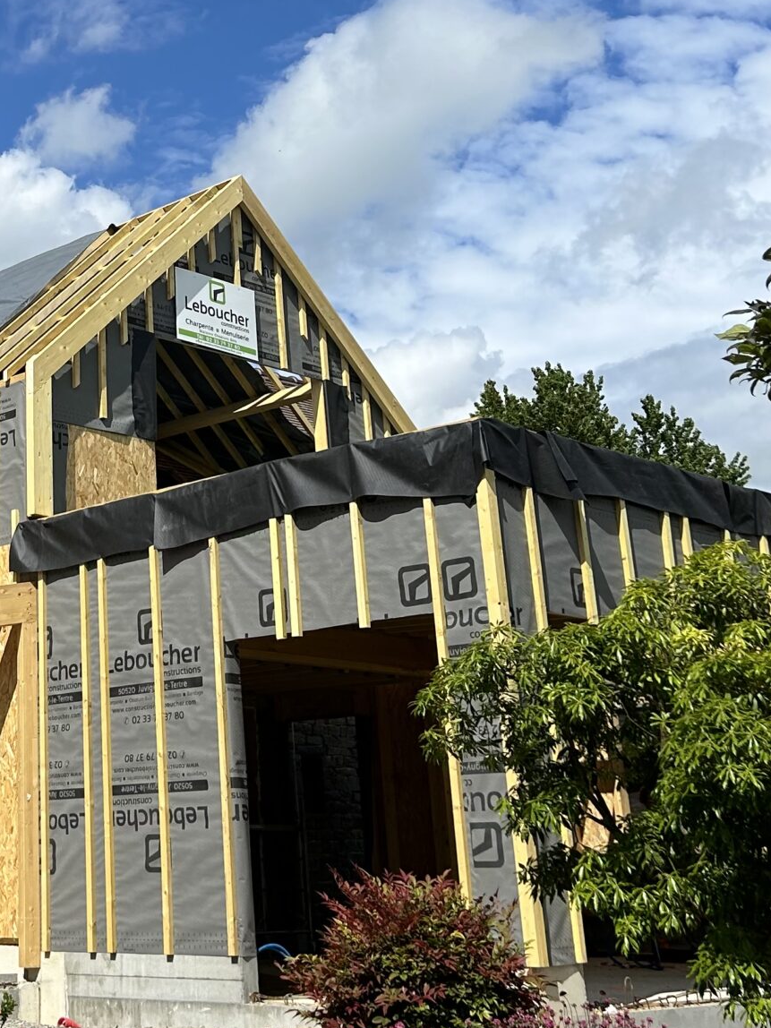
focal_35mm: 58
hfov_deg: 24.5
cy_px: 222
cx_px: 70
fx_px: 1722
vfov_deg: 32.4
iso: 50
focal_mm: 5.7
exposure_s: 1/6211
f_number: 1.5
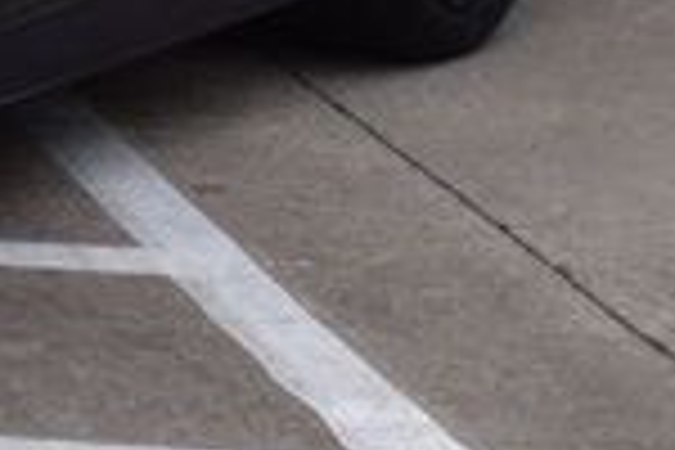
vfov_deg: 5.0
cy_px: -734
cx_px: -837
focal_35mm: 266
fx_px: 4987
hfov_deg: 7.3
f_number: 10
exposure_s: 1/200
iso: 400
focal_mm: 26
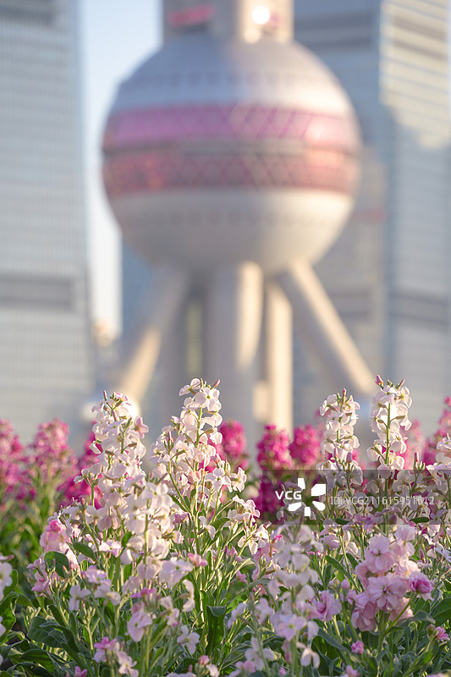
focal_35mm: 200
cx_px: 226
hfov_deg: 6.9
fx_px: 3760
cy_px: 338
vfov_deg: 10.3
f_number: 9
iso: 100
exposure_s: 1/100
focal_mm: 200
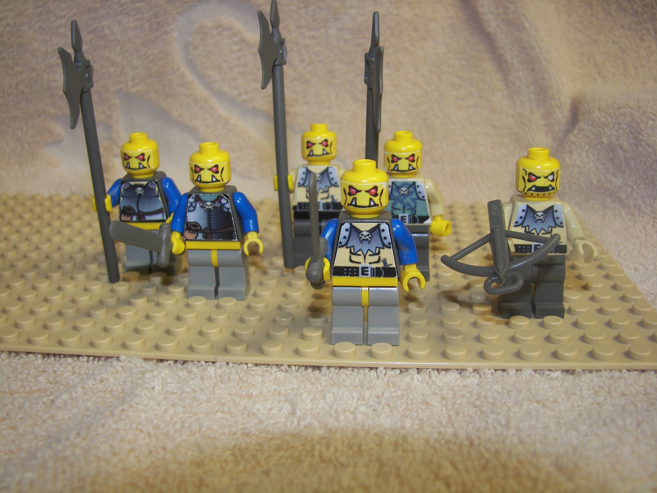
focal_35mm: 36
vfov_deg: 39.7
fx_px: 683
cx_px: 328
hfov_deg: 51.4
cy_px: 246
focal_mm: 6
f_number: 2.8
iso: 64
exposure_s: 1/30
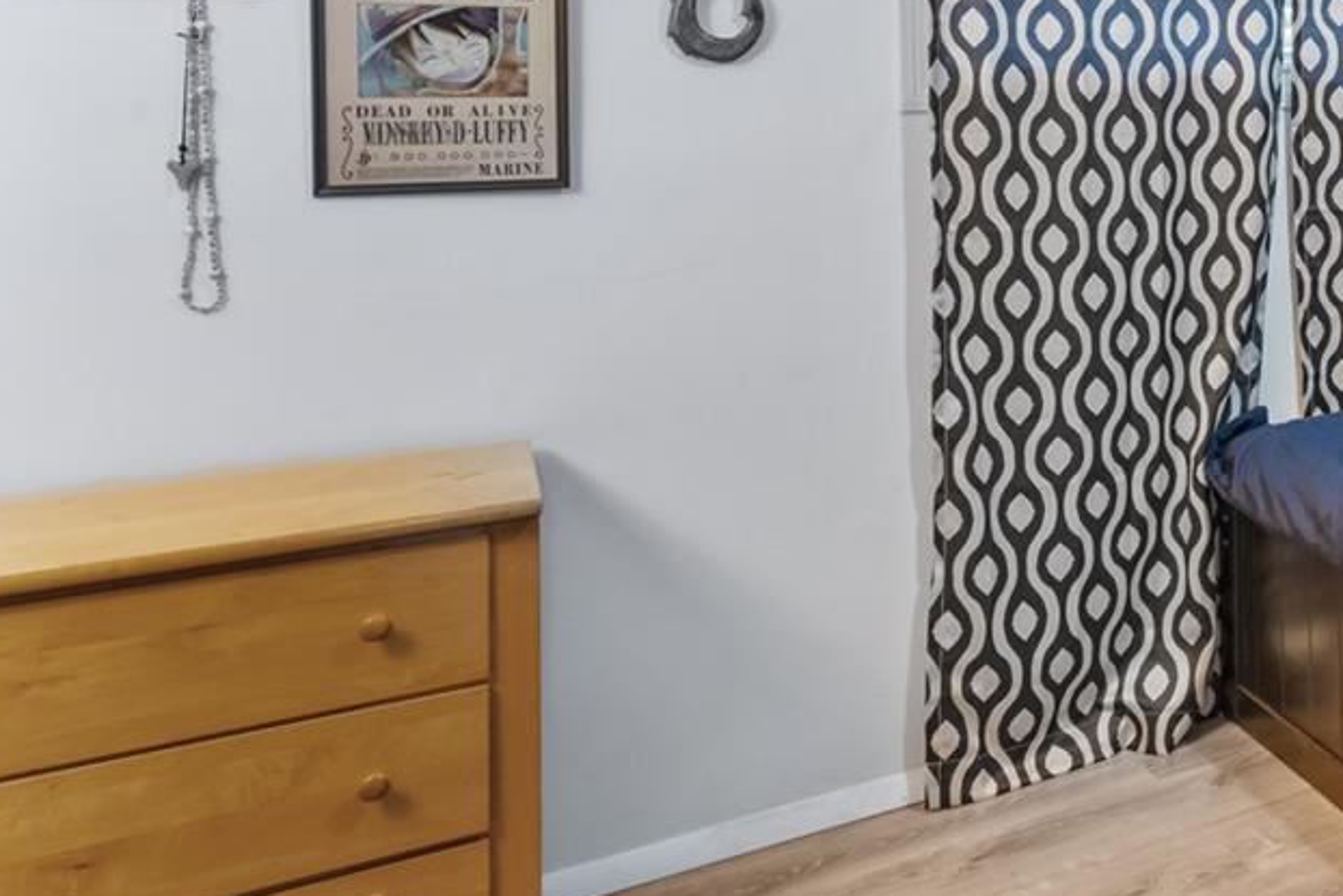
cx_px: 1701
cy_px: 140
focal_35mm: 38
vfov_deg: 34.1
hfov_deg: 36.2
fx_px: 1401
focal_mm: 14.6
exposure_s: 1/1.25
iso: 1250
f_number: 13
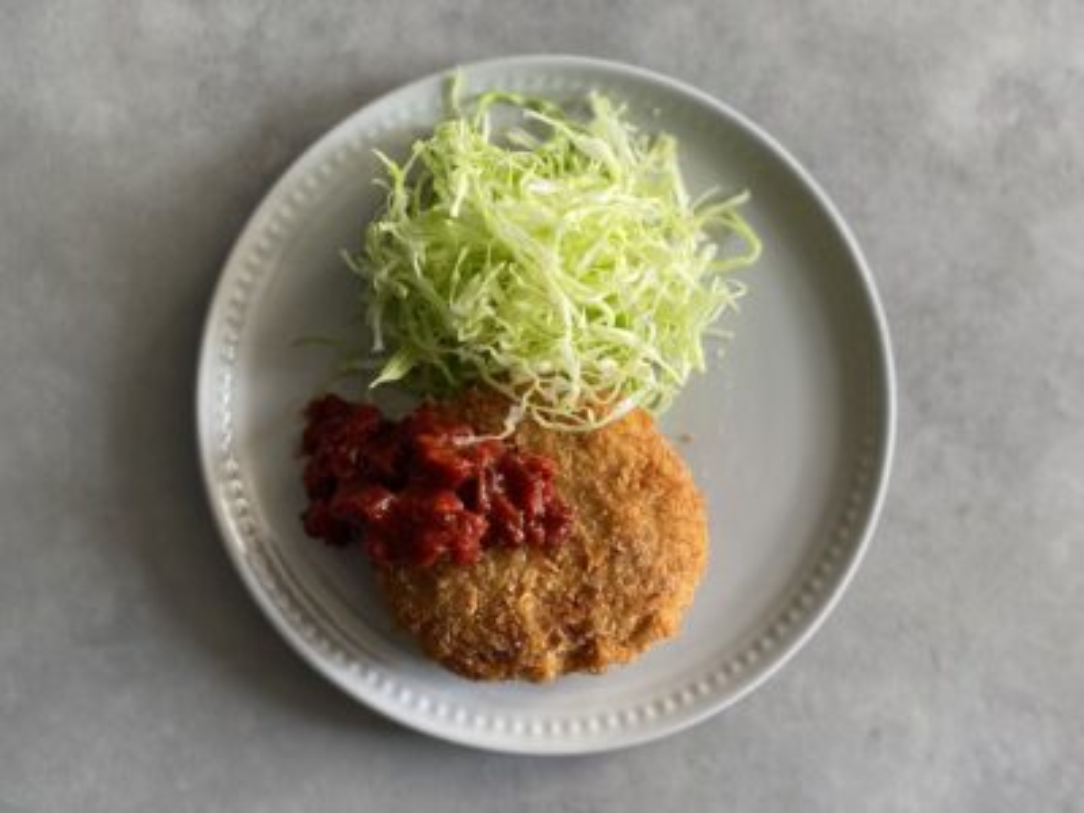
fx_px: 814
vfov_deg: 53.1
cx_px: 542
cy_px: 406
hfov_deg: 67.3
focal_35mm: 26
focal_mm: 4.25
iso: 80
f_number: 1.8
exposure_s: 1/120
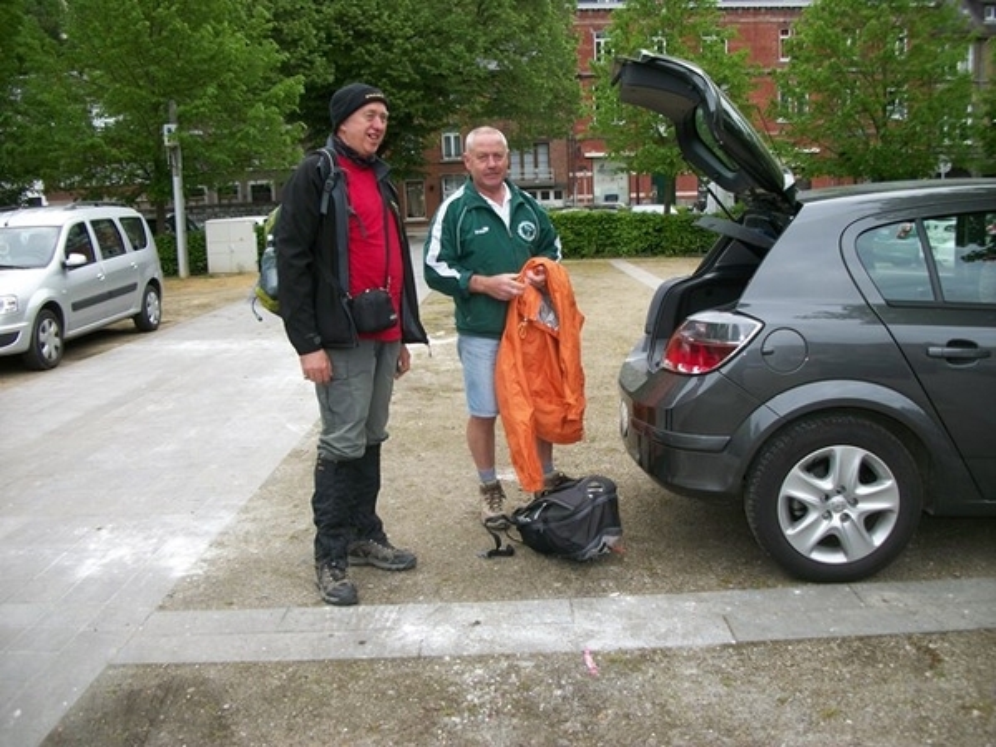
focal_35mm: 32
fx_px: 921
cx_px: 498
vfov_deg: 44.2
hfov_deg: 56.8
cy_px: 374
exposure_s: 1/125
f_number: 2.9
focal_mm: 5.7
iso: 80
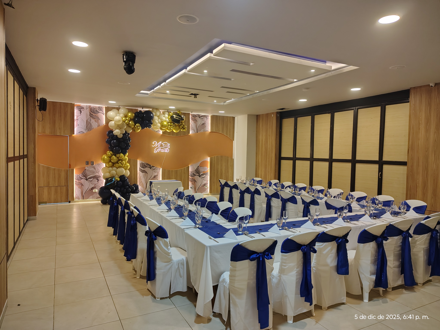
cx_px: 220
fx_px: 305
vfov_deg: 56.8
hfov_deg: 71.6
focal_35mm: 24
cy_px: 165
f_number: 1.8
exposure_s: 1/60
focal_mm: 5.56
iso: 1331
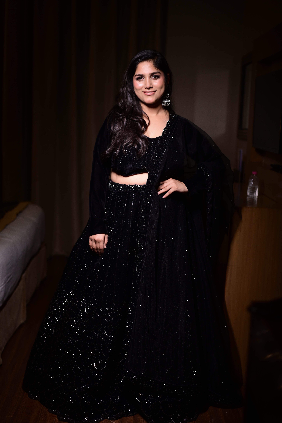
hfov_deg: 27.0
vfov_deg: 39.6
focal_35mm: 50
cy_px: 212
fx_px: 587
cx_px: 141
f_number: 2
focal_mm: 50
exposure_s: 1/200
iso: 1000
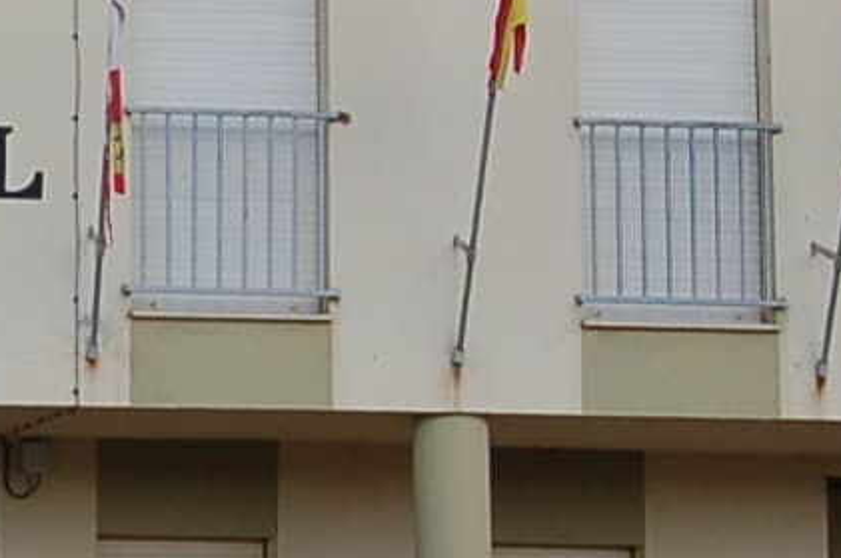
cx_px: -457
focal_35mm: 177
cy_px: 200
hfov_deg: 11.1
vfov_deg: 7.7
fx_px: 4127
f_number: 8
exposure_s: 1/250
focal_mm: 22
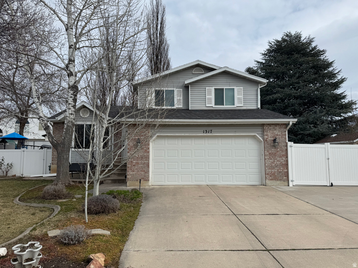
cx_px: 179
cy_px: 134
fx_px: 248
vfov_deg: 56.8
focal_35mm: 24
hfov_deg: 71.6
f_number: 1.78
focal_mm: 6.76
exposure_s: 1/6410
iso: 80
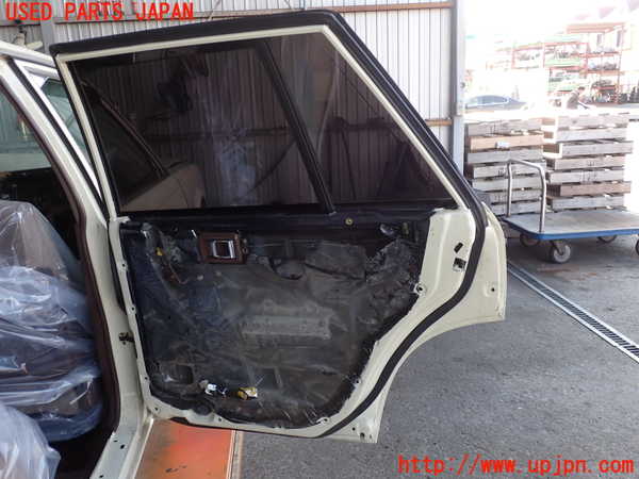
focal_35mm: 30
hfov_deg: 60.0
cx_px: 320
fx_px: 554
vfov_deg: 46.8
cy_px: 240
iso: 100
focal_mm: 5.4
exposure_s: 1/80
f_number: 3.2
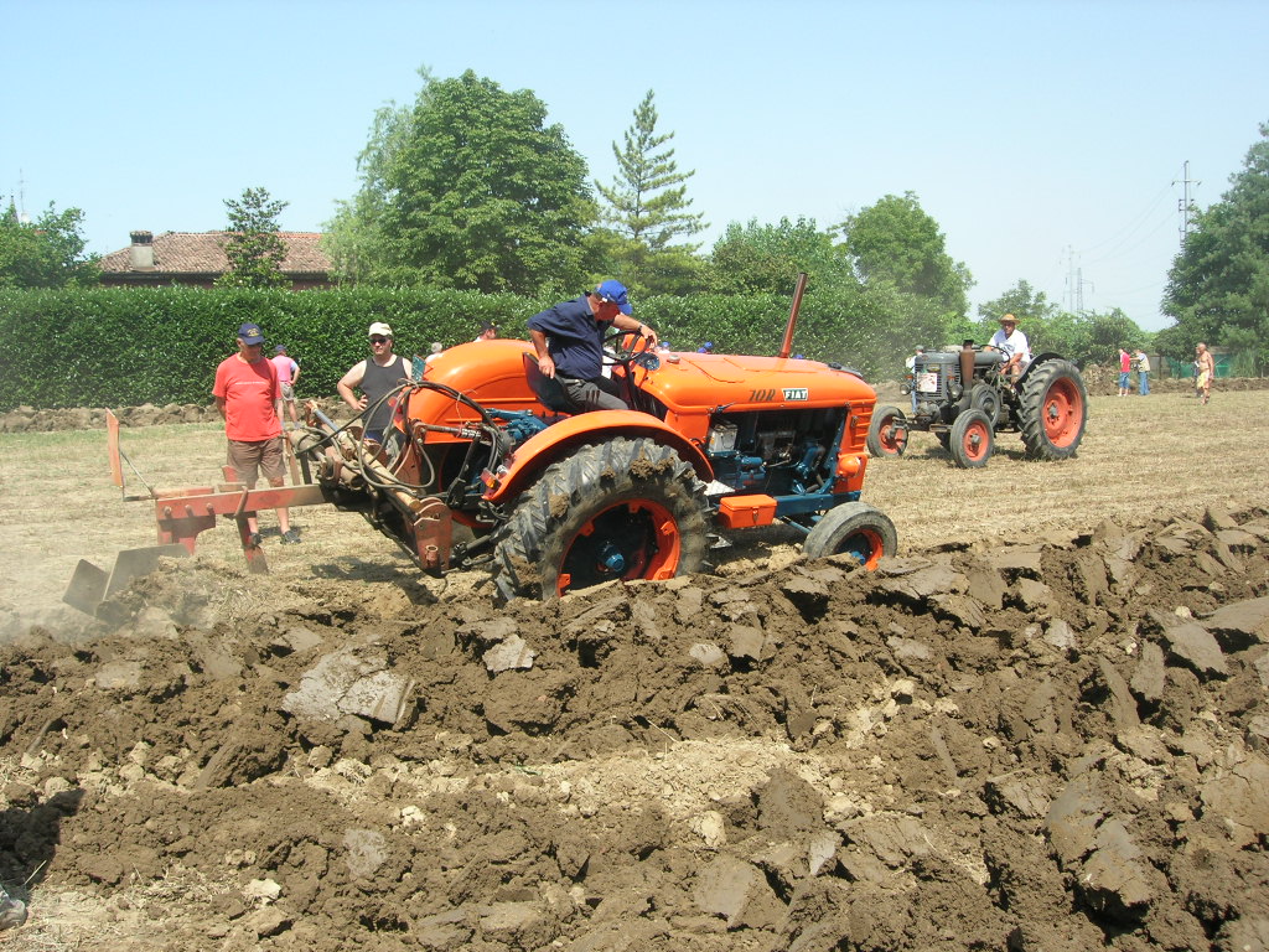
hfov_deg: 49.0
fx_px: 1393
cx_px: 634
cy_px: 476
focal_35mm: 38
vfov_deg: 37.7
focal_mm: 7.8
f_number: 4.8
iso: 64
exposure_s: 1/313
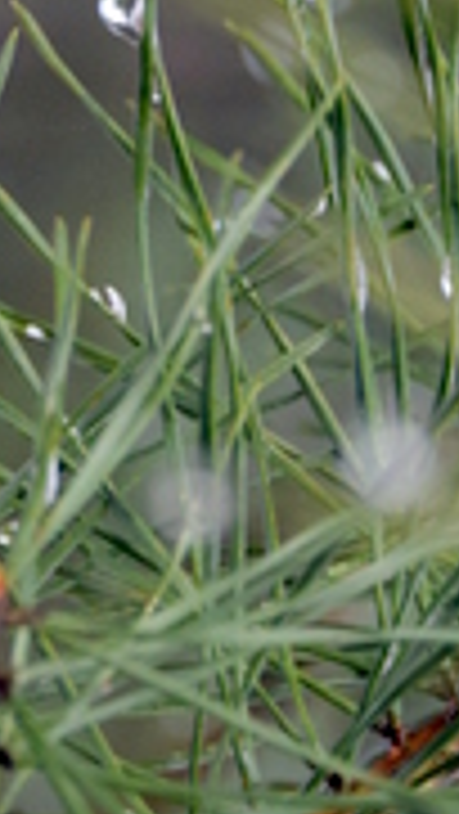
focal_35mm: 430
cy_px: 283
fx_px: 9291
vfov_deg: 5.0
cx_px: 378
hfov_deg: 2.8
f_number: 5.6
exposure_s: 1/125
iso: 450
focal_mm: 62
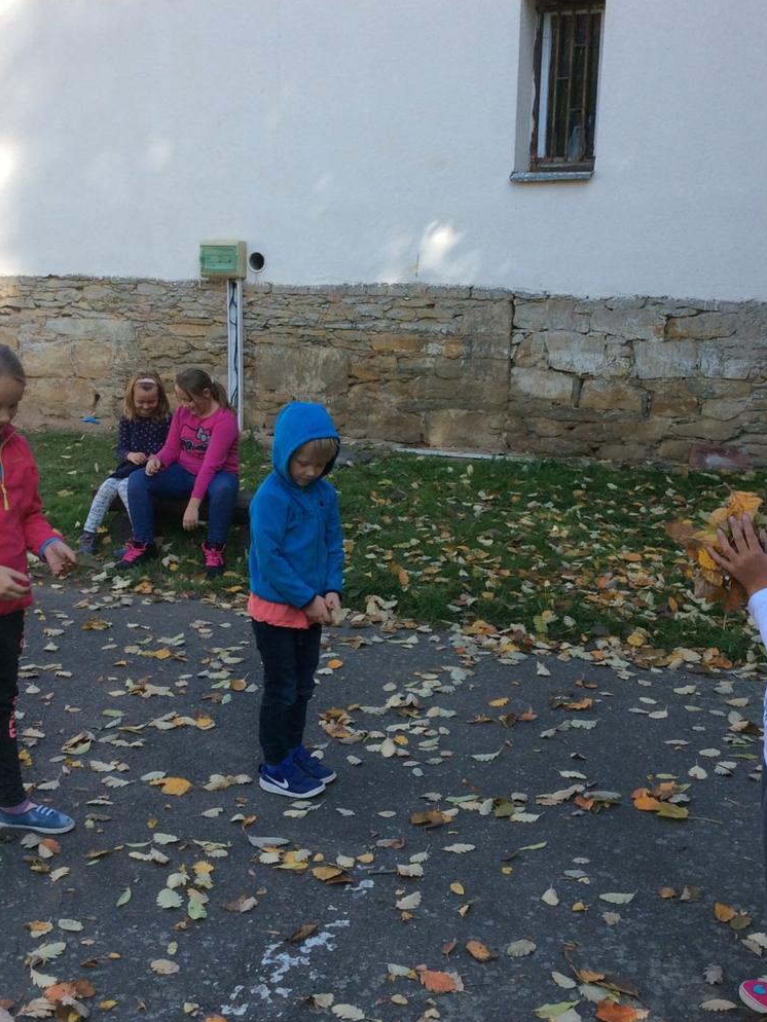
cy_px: 510
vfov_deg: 43.8
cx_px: 372
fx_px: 1270
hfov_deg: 33.6
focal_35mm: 43
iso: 32
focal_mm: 3.3
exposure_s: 1/427
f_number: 2.4
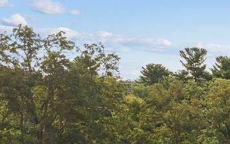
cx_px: 306
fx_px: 576
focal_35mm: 92
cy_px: 204
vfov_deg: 13.5
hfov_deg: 20.4
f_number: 2.8
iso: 100
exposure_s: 1/160
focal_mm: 4.5
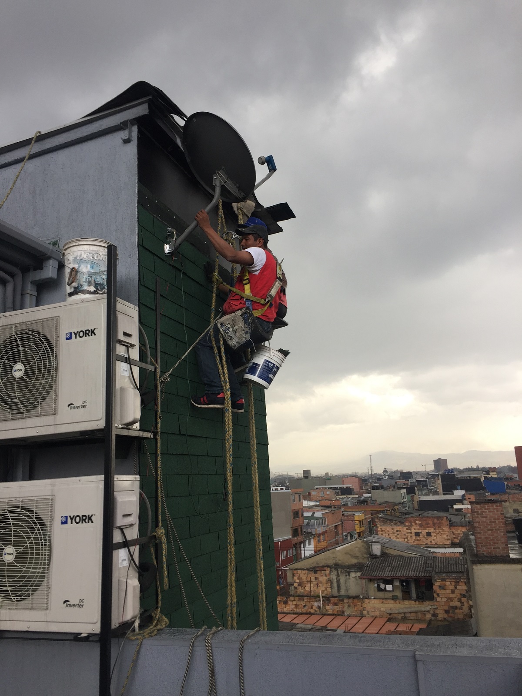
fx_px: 583
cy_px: 348
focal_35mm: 29
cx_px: 261
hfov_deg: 48.2
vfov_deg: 61.7
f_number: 2.2
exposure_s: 1/162
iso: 32
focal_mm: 4.15
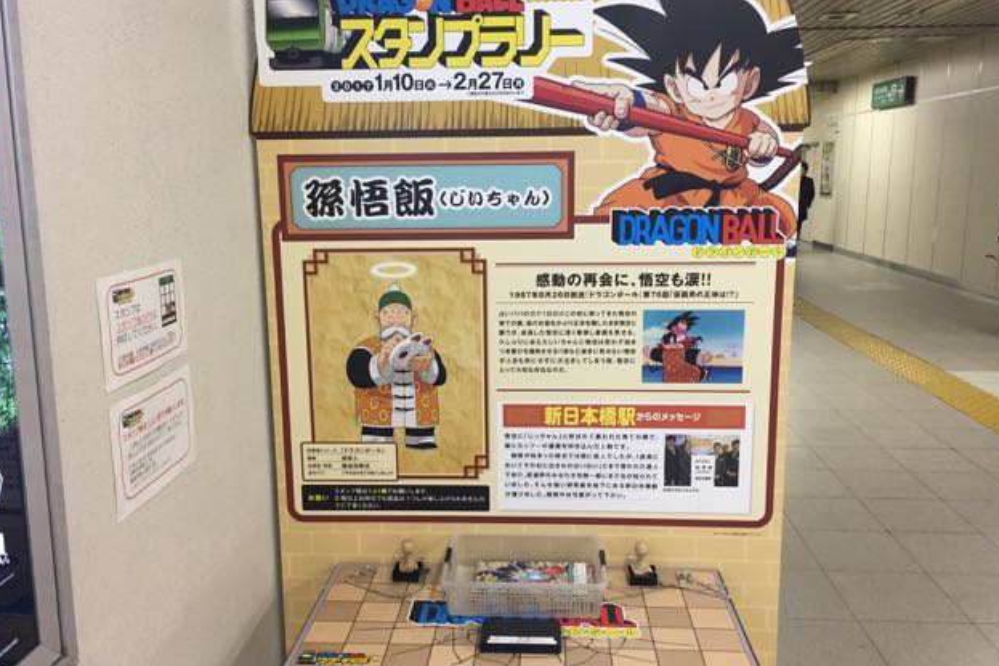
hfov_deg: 60.3
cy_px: 332
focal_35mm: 31
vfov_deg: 42.3
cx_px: 495
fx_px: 860
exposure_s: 1/33
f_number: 2.2
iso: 64
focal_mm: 4.15
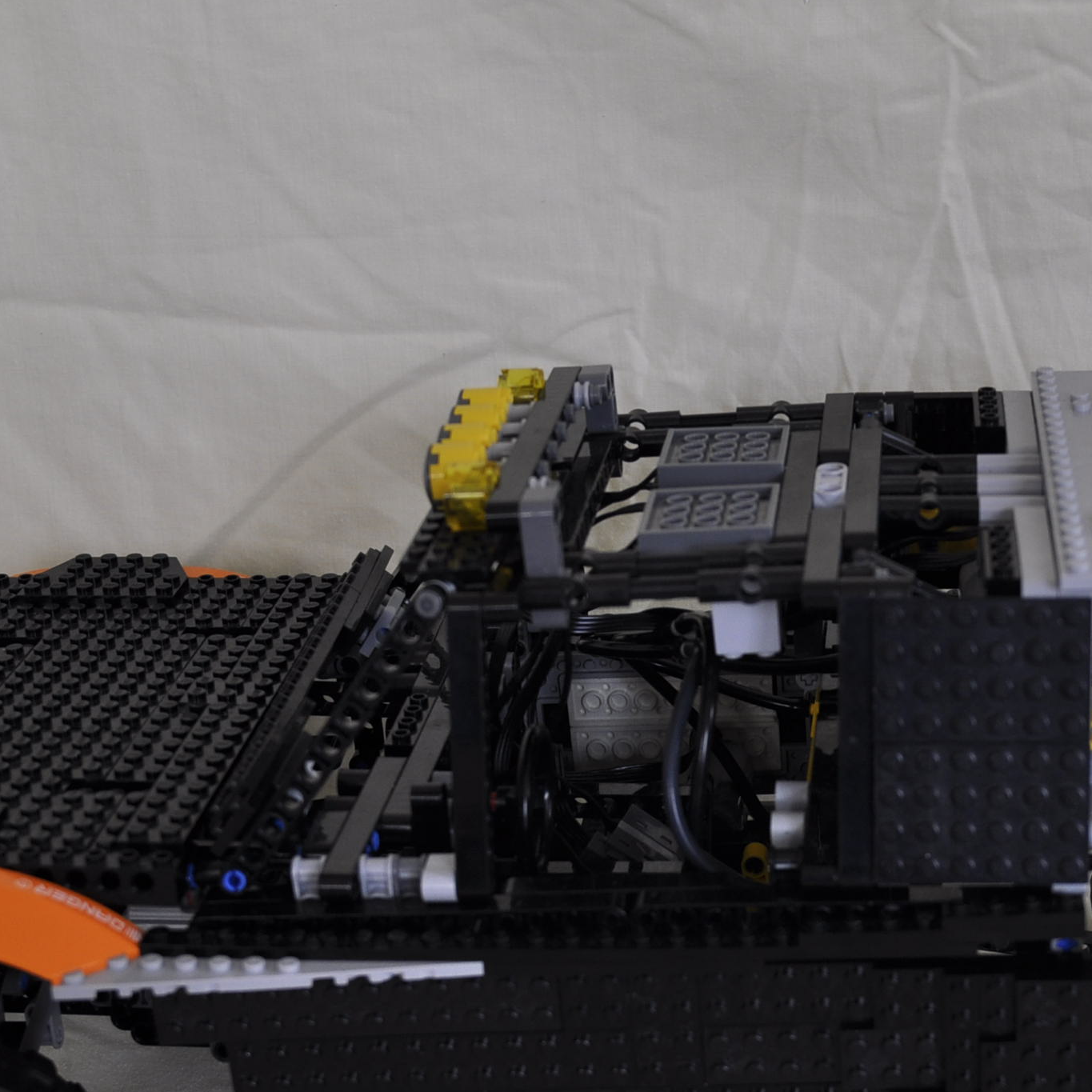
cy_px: 844
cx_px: 746
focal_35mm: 72
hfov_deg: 23.9
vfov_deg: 23.7
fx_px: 2570
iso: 200
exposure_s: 1/60
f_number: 4
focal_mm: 24
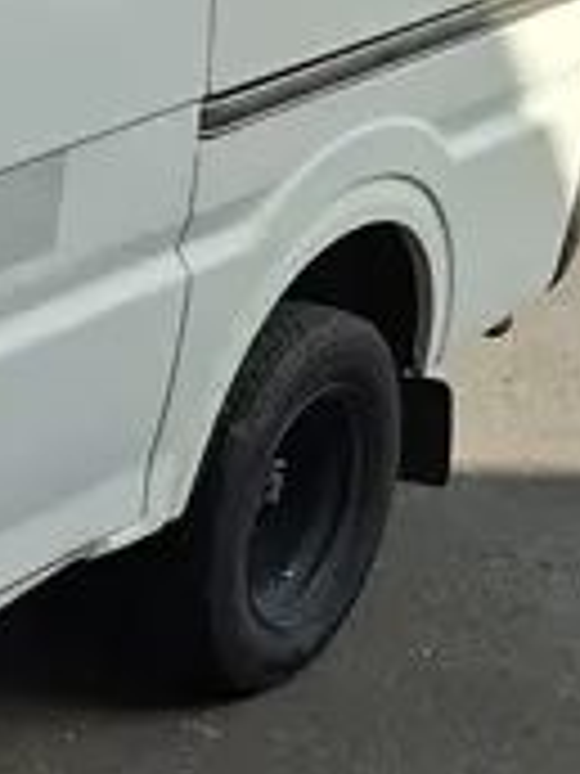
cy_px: 490
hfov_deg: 9.3
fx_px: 3061
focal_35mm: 137
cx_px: -958
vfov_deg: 14.4
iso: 50
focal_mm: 5.54
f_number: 1.8
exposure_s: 1/1869
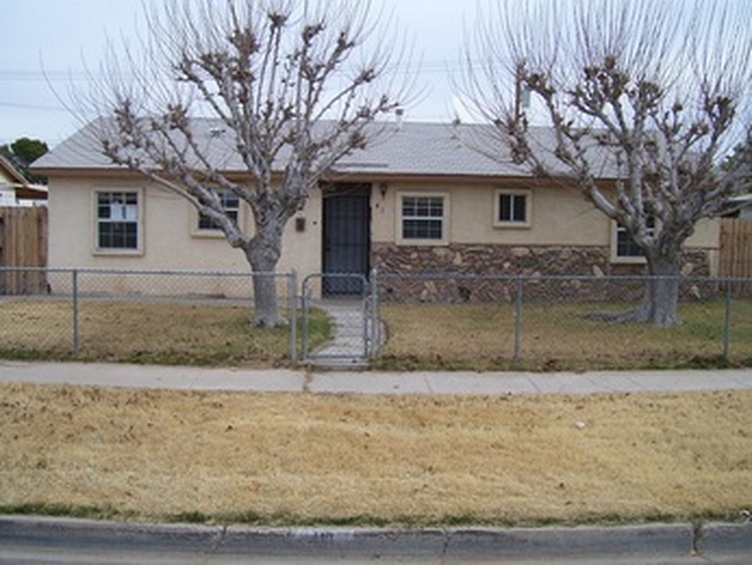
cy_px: 282
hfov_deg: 50.1
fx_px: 804
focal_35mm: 37
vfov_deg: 38.7
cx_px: 376
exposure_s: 1/500
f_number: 4.8
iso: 80
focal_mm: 6
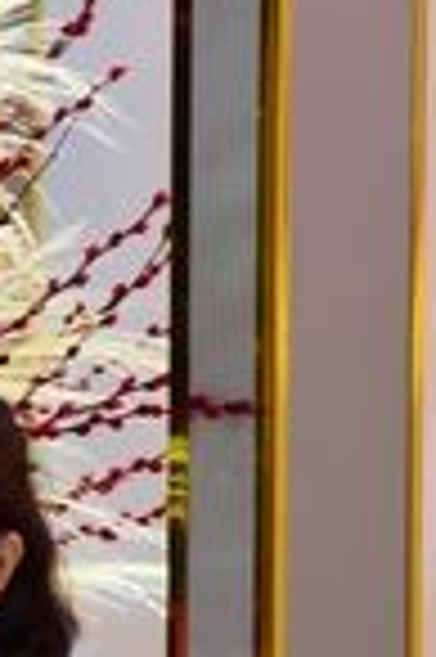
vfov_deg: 4.4
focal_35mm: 468
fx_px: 8522
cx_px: -22
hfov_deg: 2.9
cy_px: 860
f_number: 4.5
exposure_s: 1/60
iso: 1000
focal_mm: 105
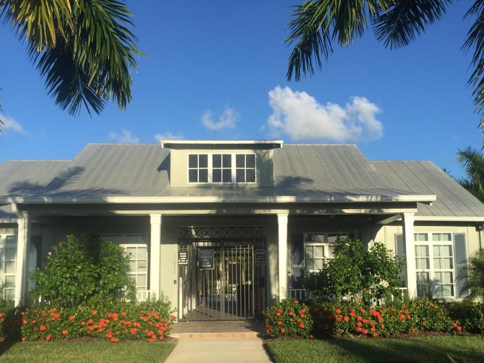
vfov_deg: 38.4
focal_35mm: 37
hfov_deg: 50.1
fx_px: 517
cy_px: 226
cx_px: 255
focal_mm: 4.15
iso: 32
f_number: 2.2
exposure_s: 1/1799
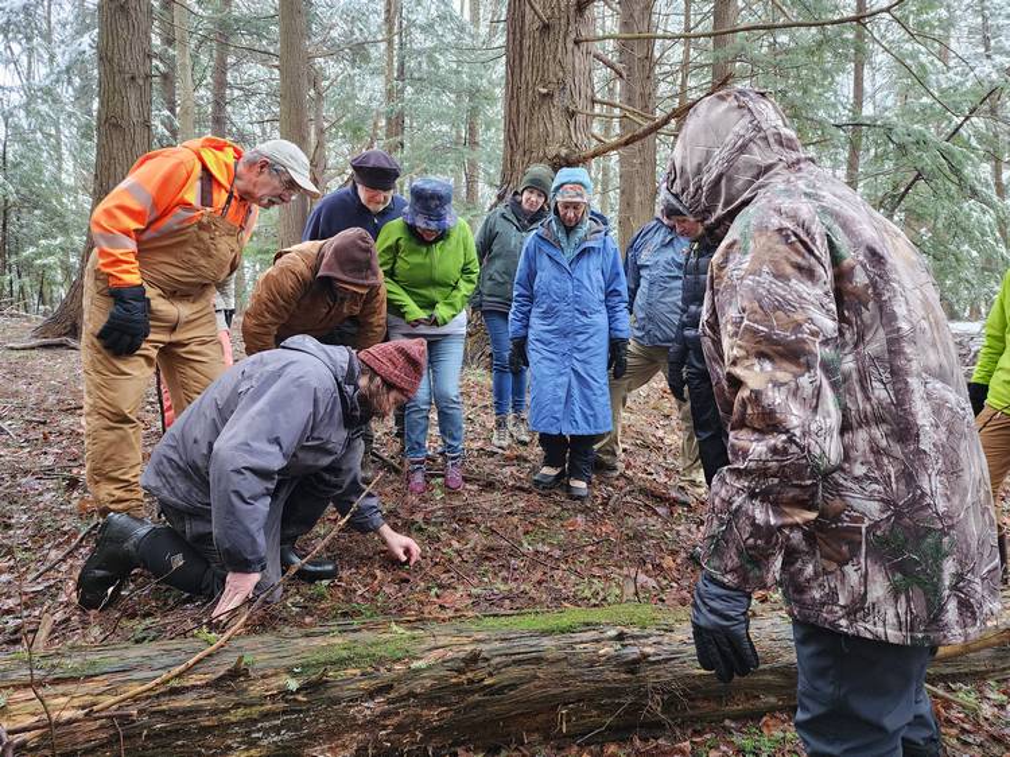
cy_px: 378
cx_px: 505
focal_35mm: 23
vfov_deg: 58.9
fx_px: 671
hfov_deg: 73.9
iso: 640
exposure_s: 1/120
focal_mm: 6.4
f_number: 1.8
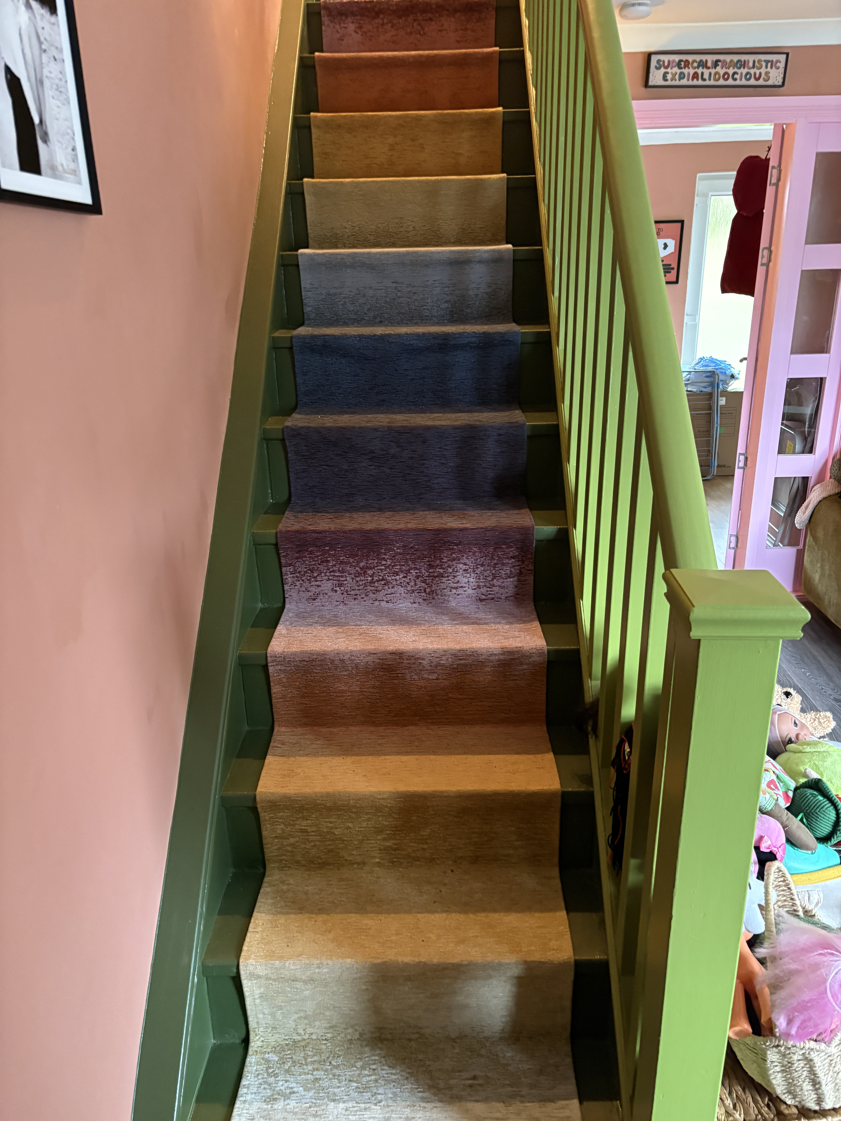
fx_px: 842
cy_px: 560
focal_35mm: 26
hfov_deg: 53.1
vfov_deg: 67.3
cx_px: 420
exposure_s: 1/25
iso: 500
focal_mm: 5.96
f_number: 1.6
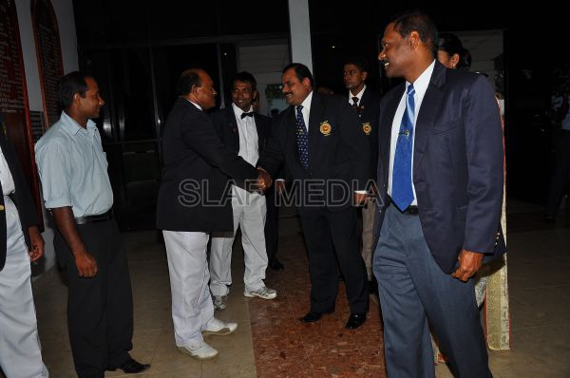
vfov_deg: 41.6
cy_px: 189
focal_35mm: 32
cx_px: 285
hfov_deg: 59.6
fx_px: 498
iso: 200
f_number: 5.6
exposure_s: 1/90
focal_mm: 21
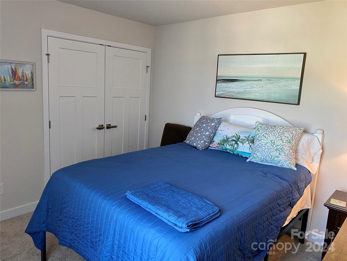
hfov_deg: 67.3
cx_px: 174
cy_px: 130
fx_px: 261
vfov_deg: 53.1
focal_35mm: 26
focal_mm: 4.25
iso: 200
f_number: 1.8
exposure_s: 1/60
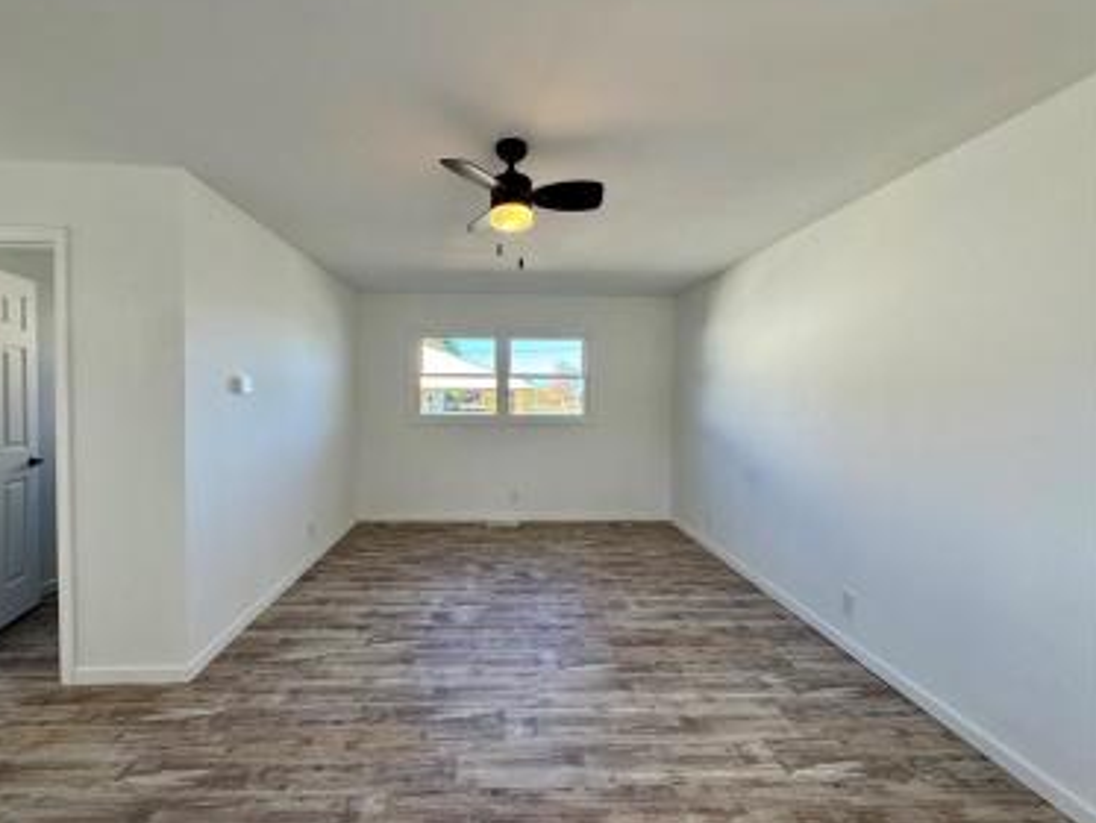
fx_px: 475
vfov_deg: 81.8
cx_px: 514
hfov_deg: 98.0
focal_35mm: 15
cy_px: 406
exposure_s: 1/120
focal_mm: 2.22
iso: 64
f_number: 2.2
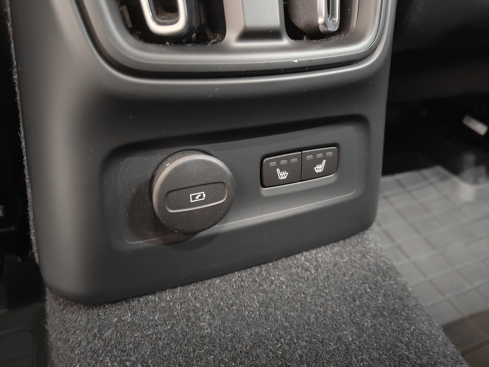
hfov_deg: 71.6
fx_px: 339
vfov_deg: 56.8
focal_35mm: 24
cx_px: 244
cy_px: 184
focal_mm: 5.59
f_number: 1.8
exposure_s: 1/12
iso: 6400
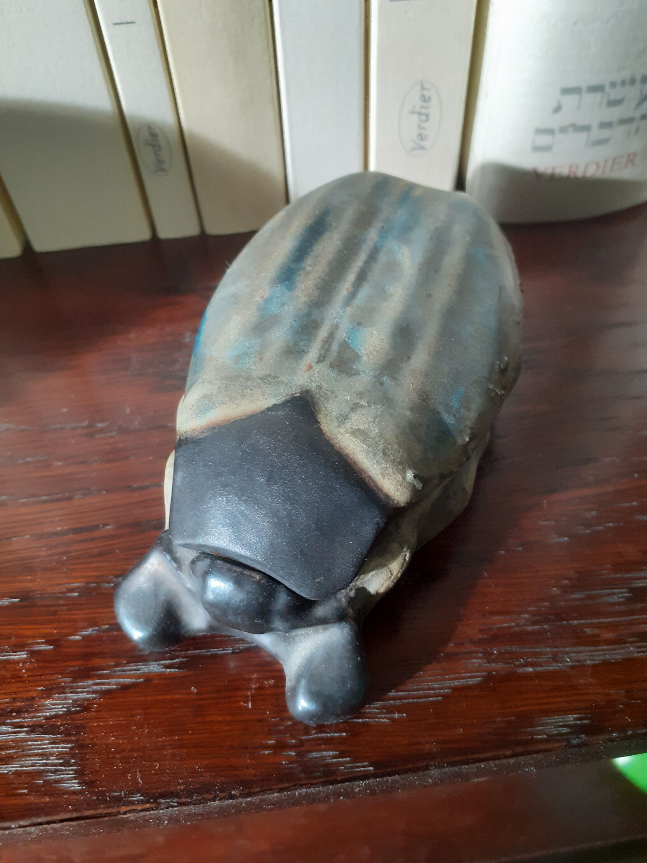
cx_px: 324
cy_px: 432
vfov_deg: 65.3
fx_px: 673
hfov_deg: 51.4
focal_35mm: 27
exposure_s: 1/50
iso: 160
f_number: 1.9
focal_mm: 3.6
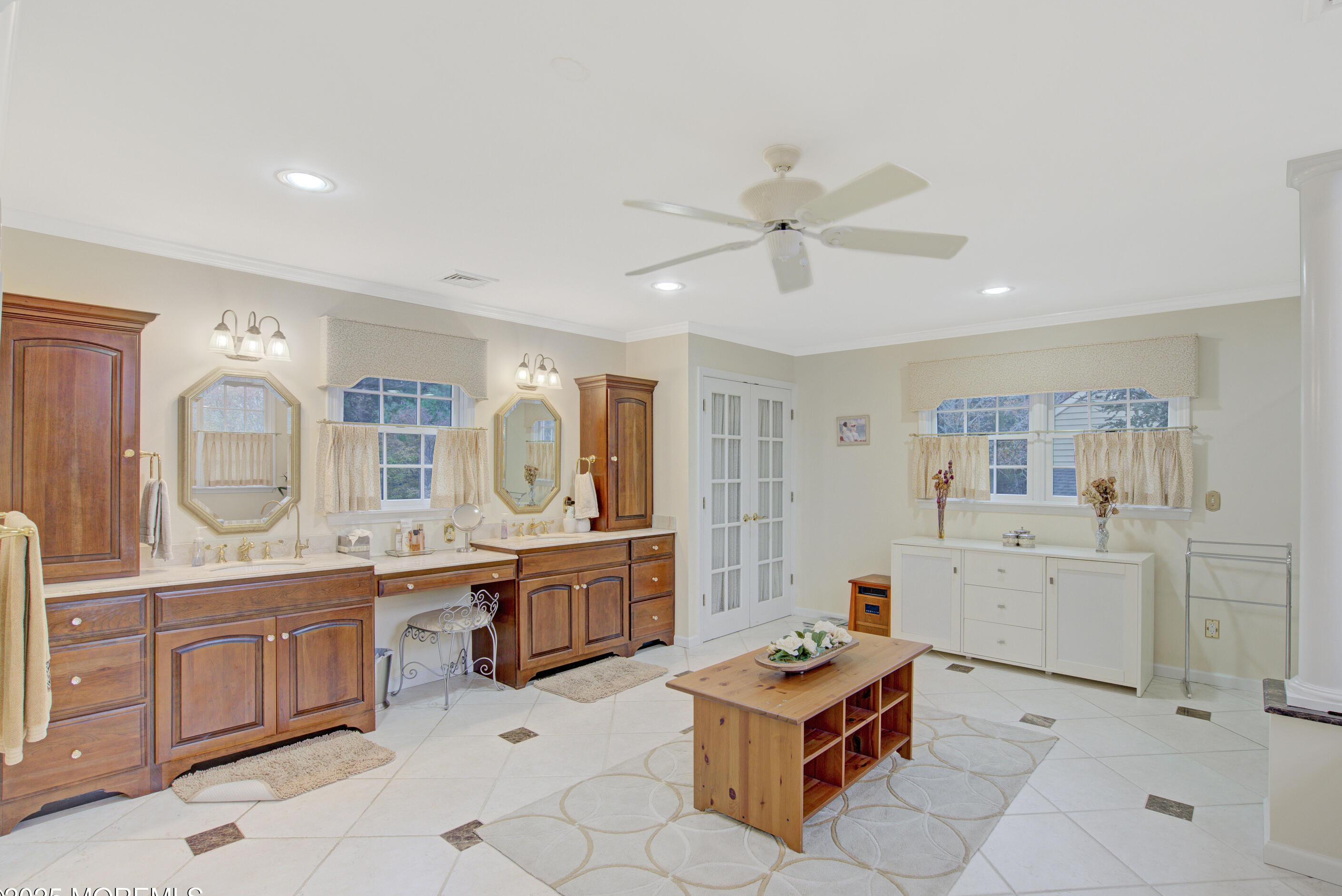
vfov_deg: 70.5
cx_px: 694
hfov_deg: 93.2
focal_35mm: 17
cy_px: 466
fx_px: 634
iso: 400
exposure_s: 1/25
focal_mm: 16
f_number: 8
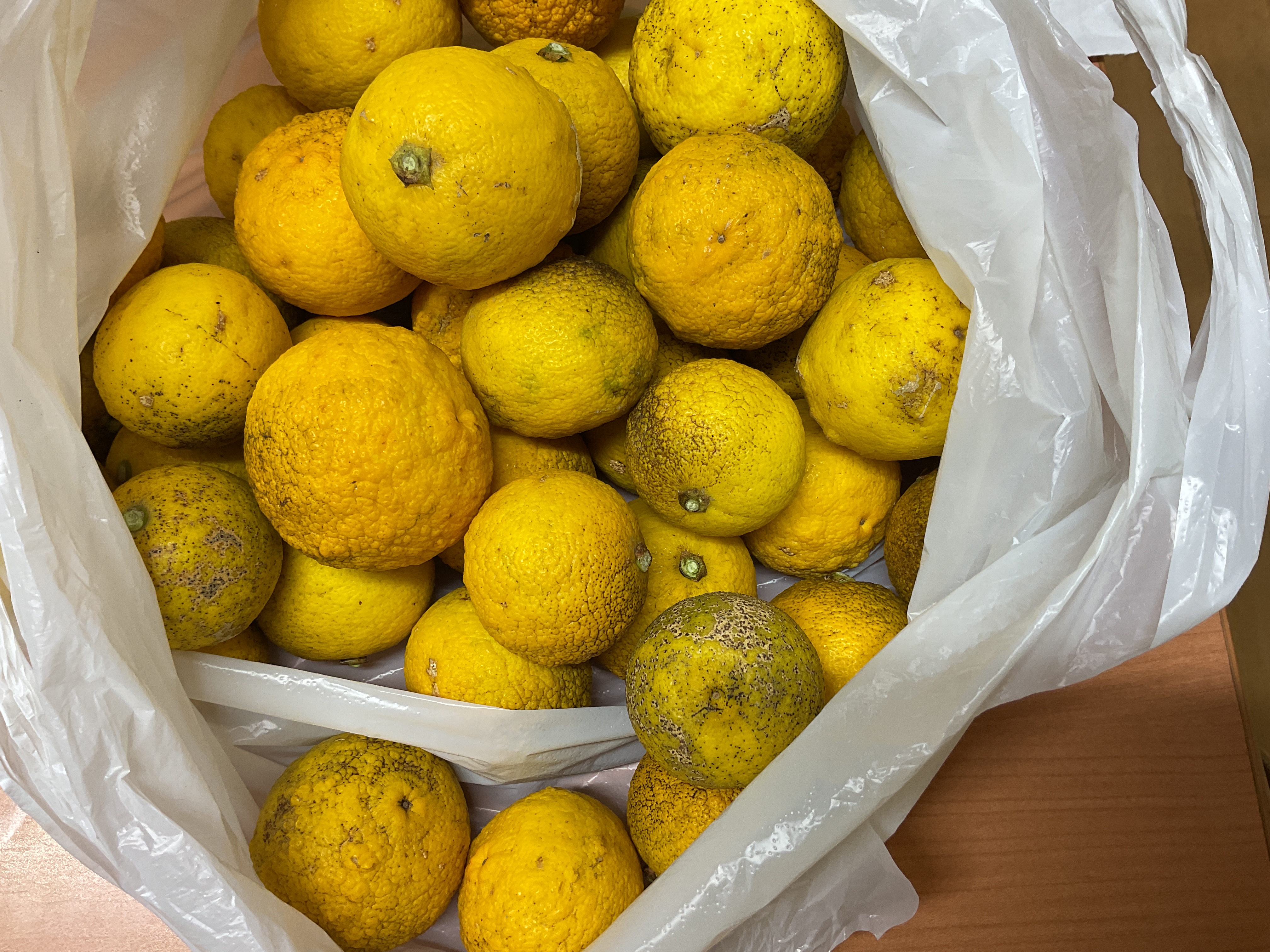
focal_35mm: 29
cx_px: 635
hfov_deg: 61.7
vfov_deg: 48.2
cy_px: 476
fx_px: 1064
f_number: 1.8
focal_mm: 3
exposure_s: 1/50
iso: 32
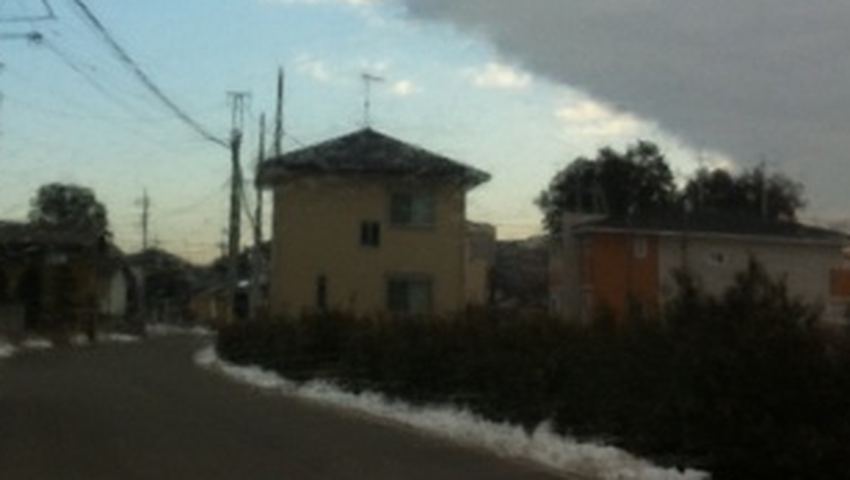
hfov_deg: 26.8
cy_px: 25
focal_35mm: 79
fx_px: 1782
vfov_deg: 15.1
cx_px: 337
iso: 80
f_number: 2.8
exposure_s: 1/1207
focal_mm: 3.85
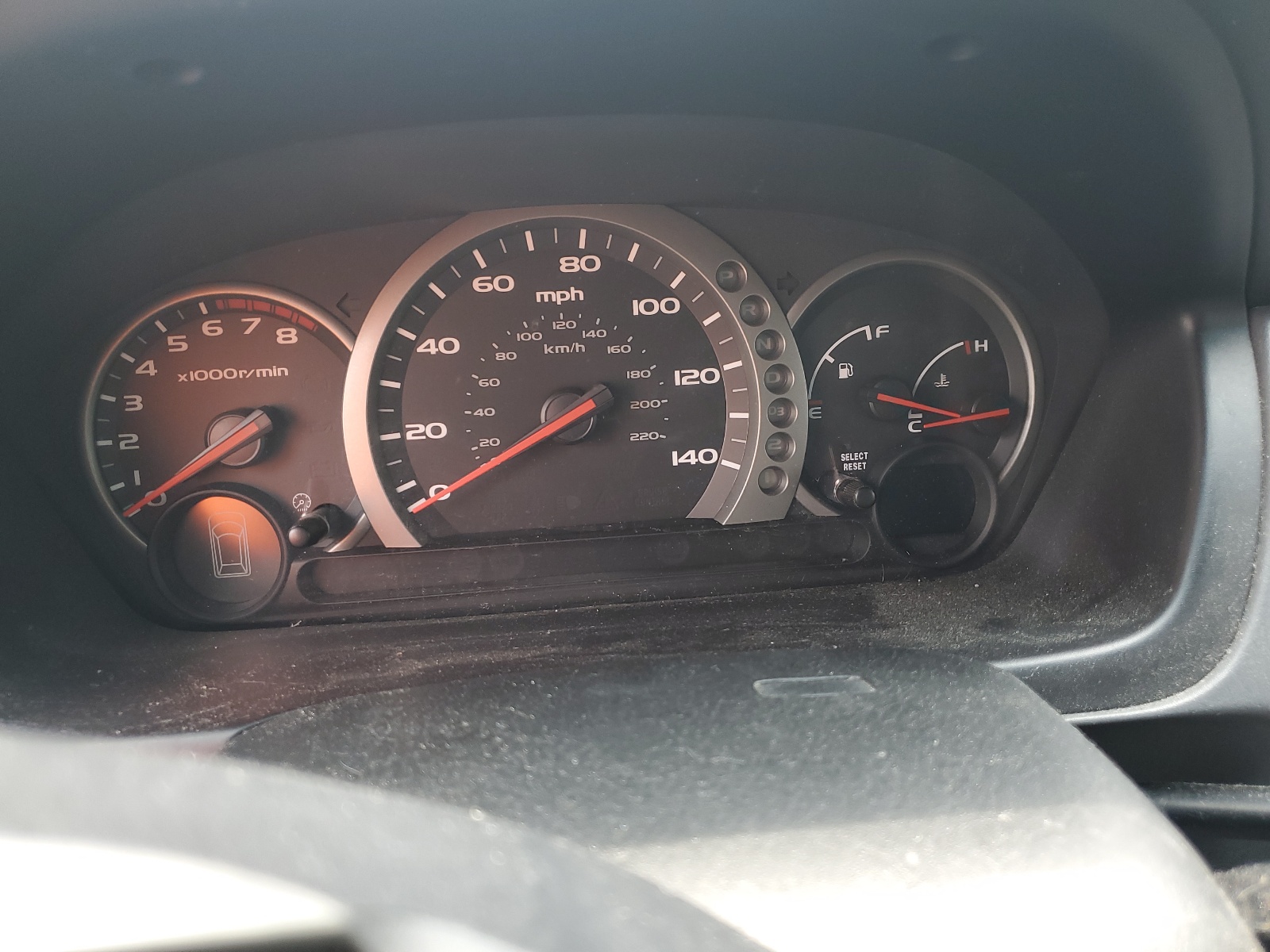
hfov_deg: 67.3
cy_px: 476
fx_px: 954
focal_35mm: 26
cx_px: 635
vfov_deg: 53.1
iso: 58
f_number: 1.5
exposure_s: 1/120
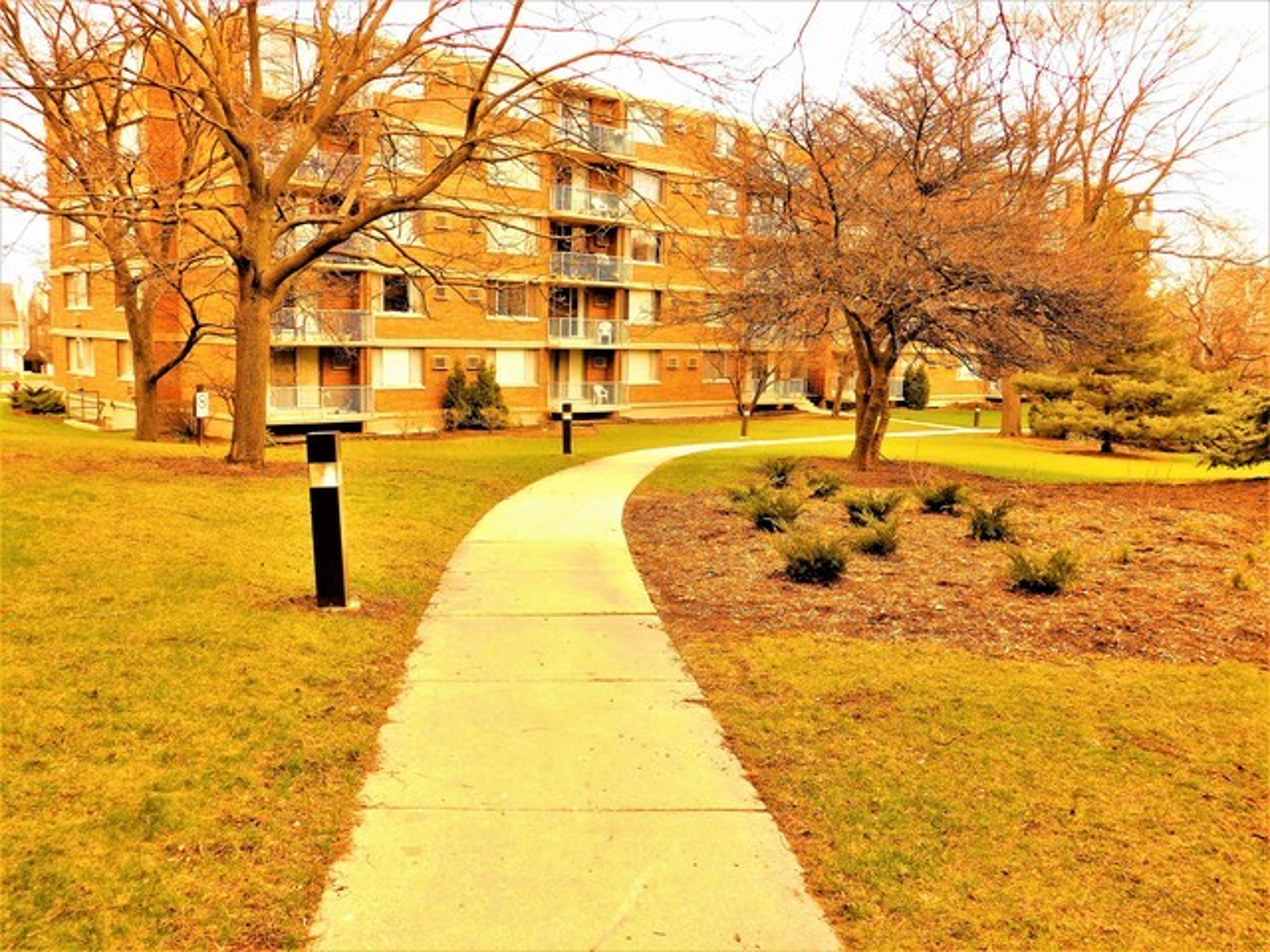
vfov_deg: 46.8
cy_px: 476
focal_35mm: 30
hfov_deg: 60.0
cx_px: 635
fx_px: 1101
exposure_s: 1/100
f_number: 3.2
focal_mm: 5.3
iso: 125
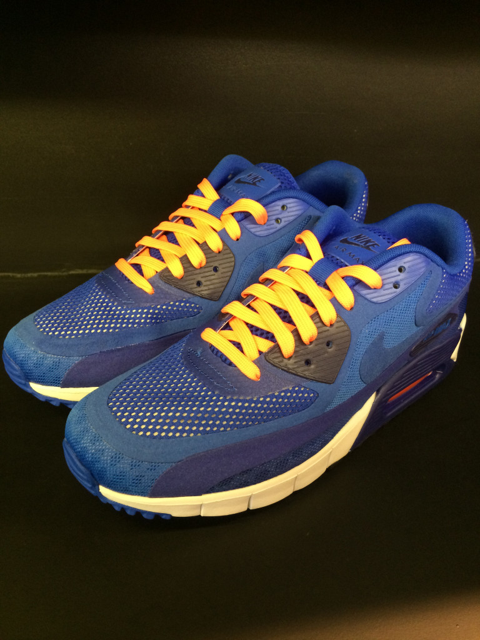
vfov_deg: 60.0
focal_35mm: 30
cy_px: 320
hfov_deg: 46.8
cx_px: 240
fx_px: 555
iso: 200
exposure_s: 1/30
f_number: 2.2
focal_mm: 4.12
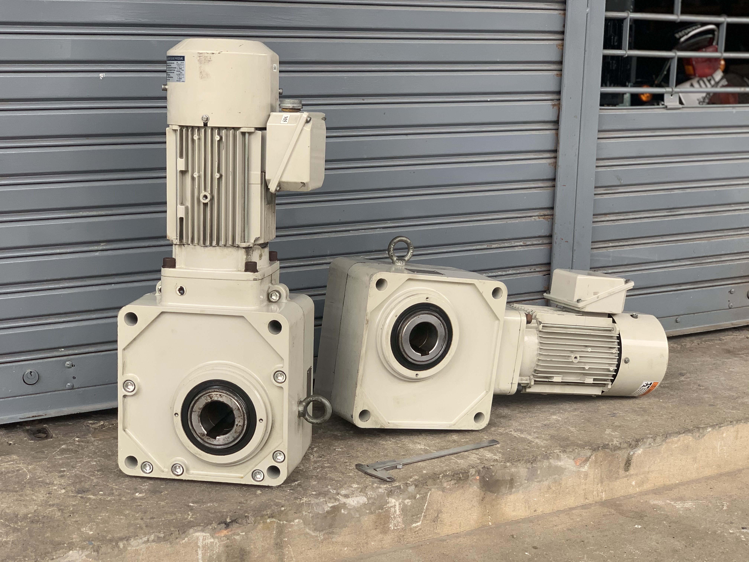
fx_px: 1125
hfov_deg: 36.8
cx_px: 374
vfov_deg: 28.0
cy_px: 281
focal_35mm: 52
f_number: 2.4
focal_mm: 6
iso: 64
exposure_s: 1/122
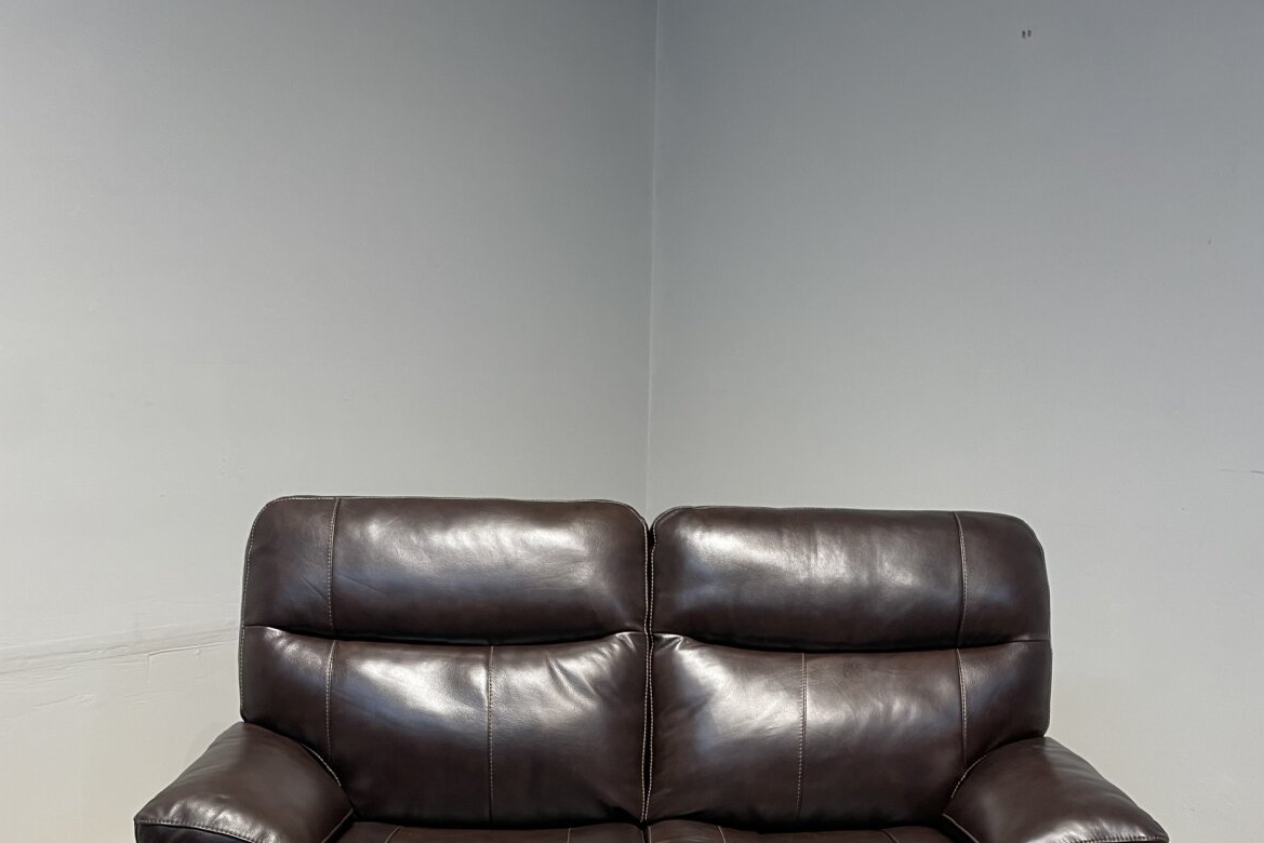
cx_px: 644
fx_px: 1299
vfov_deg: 33.5
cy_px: 799
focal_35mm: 37
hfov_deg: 51.9
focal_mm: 4.2
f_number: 1.6
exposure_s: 1/60
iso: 80
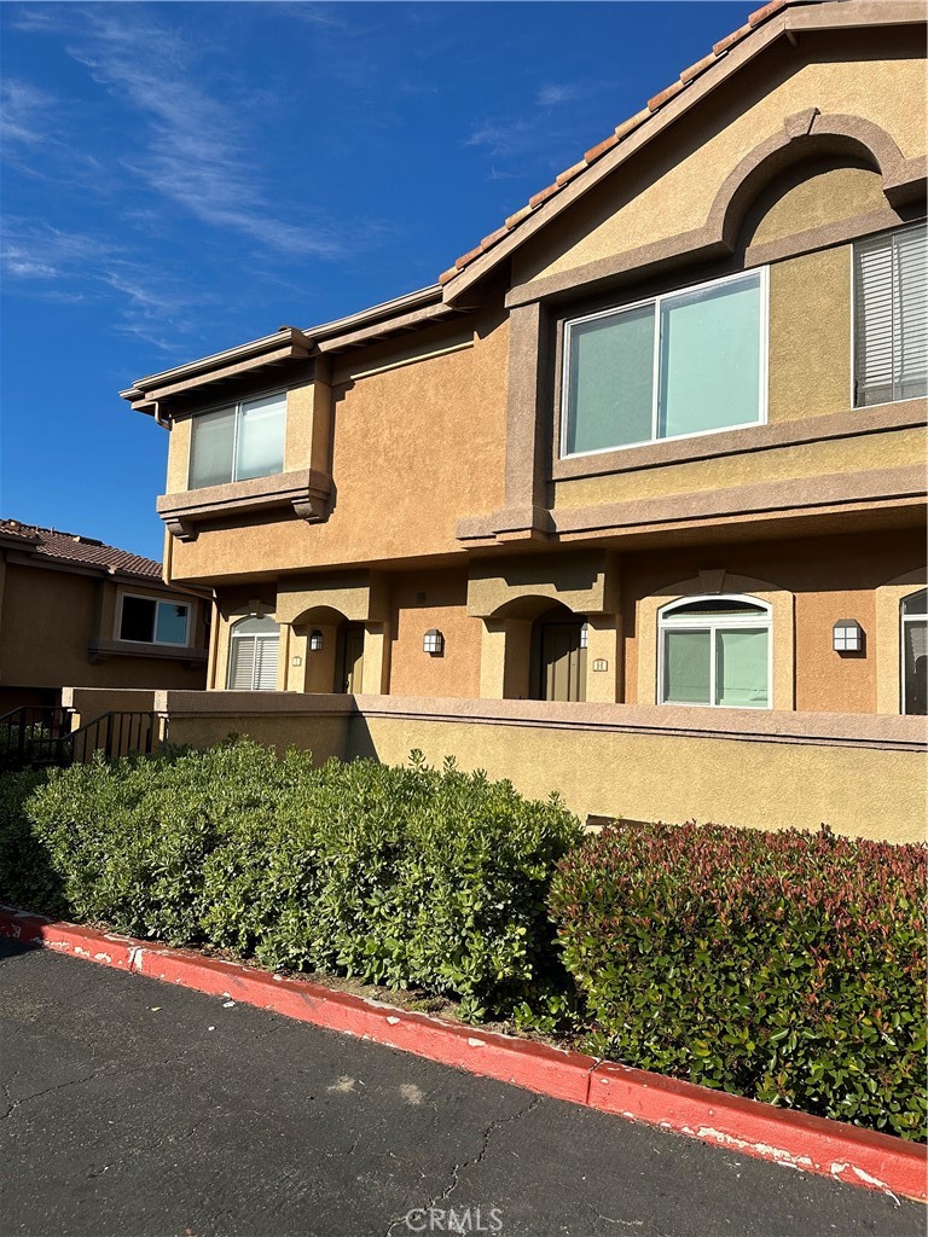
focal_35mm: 24
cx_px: 464
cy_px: 618
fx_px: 858
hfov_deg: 56.8
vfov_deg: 71.6
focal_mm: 6.86
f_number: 1.78
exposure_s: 1/6211
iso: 80
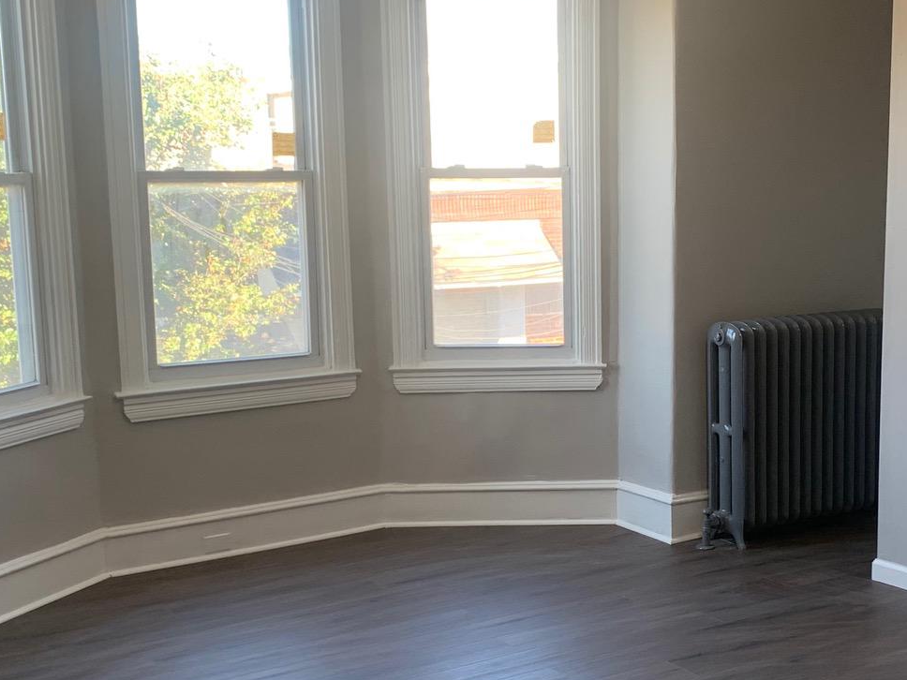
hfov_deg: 34.4
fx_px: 1441
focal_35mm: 55
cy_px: 405
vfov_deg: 26.5
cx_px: 640
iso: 50
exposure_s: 1/60
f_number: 1.8
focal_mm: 4.25
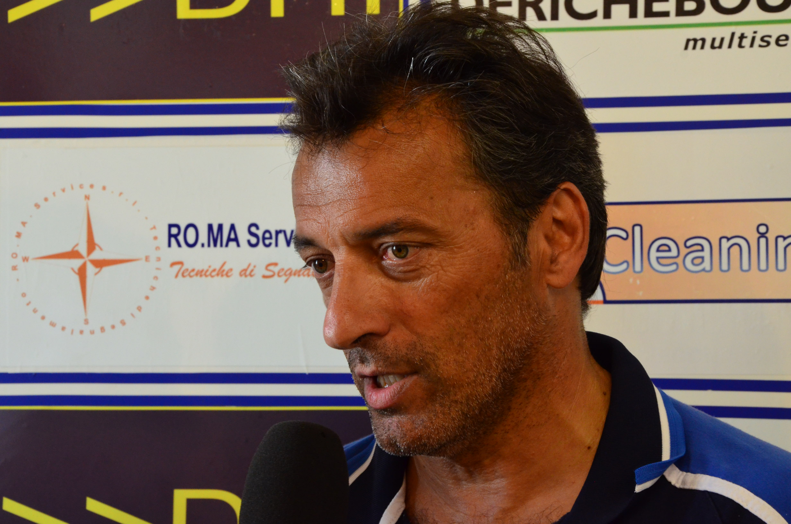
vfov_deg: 12.1
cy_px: 262
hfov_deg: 18.2
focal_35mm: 112
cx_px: 396
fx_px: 2467
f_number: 11
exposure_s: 1/60
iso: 2000
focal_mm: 75
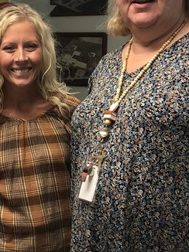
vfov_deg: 22.2
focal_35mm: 88
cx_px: -18
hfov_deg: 16.3
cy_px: 150
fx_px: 641
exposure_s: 1/15
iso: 50
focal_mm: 3.99
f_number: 1.8
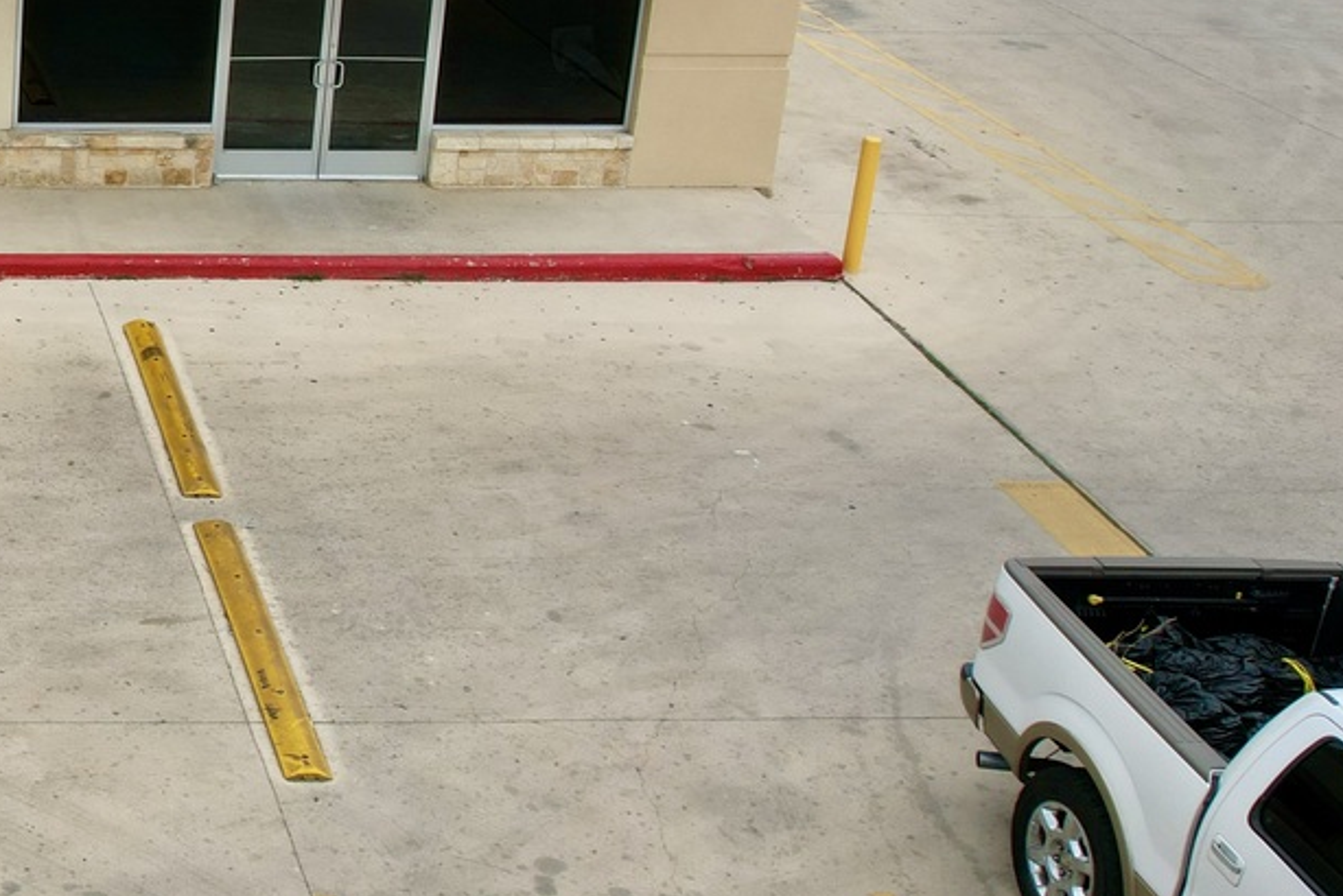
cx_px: -254
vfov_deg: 23.0
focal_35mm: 58
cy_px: 149
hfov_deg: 29.7
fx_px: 2165
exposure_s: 1/1250
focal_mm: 8.38
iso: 100
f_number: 2.8
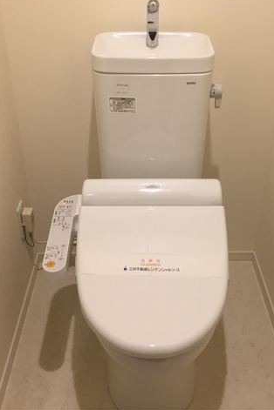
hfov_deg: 32.6
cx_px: 152
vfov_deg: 47.4
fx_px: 468
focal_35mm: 41
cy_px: 203
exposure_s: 1/33
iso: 100
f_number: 2.2
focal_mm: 4.15
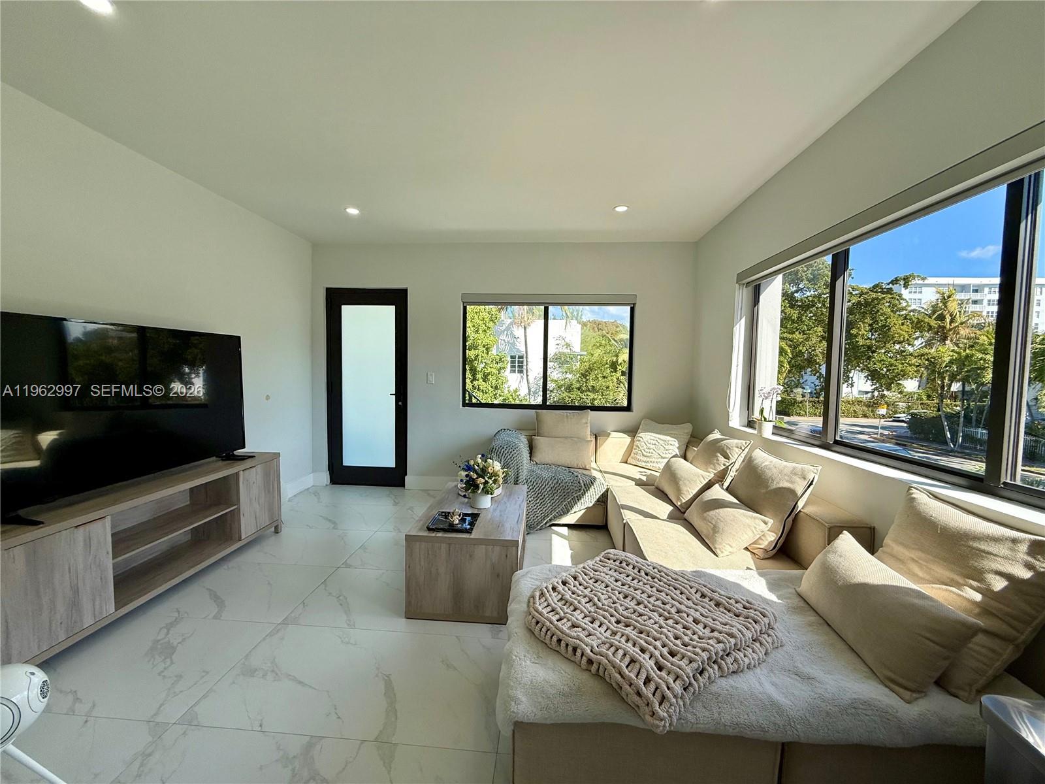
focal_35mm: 14
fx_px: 423
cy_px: 392
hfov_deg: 102.1
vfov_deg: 85.7
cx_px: 522
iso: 64
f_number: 2.2
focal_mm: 2.22
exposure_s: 1/760
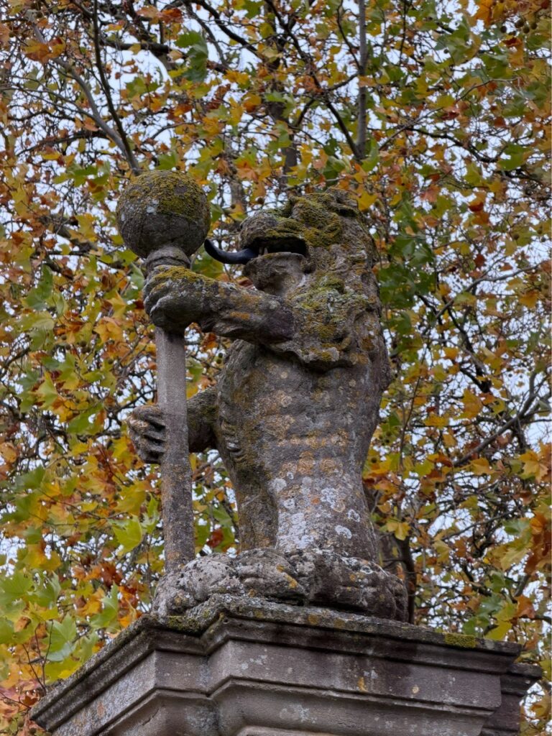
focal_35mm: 100
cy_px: 368
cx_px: 276
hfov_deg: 14.8
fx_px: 2126
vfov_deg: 19.6
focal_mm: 16.89
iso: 50
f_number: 2.8
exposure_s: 1/121
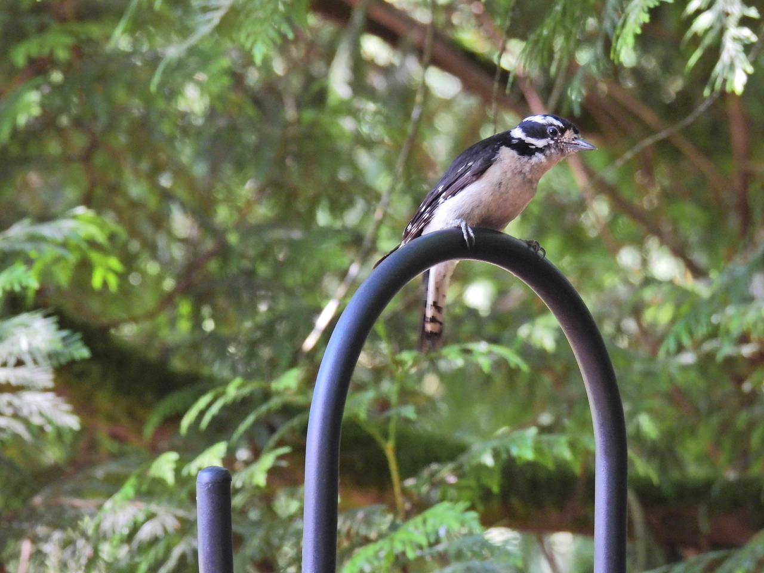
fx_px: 8828
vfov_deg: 3.7
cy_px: 286
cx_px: 382
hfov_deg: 5.0
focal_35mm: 400
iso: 500
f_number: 5
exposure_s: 1/60
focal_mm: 71.4
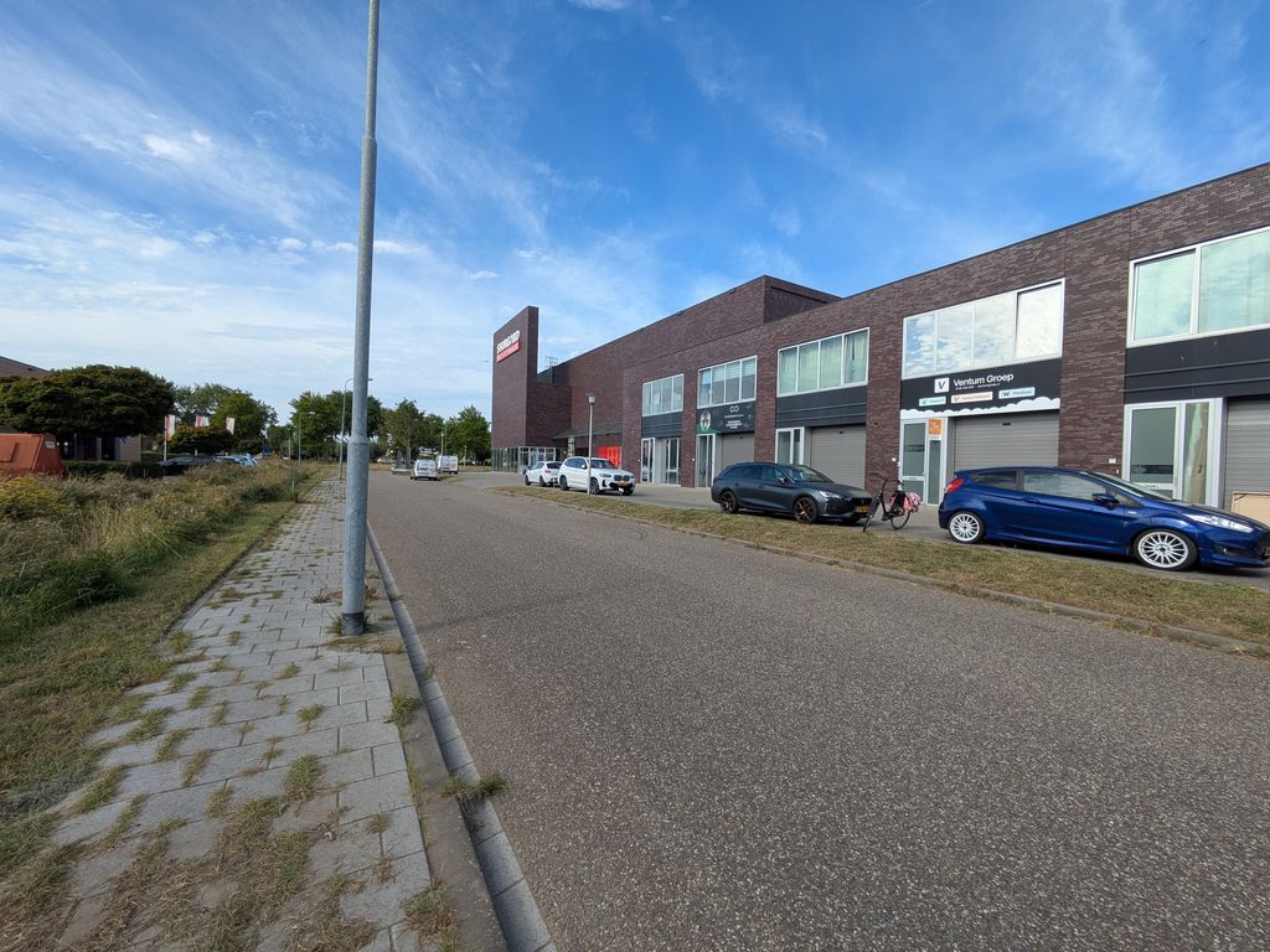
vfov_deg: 85.7
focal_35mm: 14
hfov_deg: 102.1
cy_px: 476
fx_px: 514
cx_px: 635
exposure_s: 1/1266
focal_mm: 1.83
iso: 49
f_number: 2.2
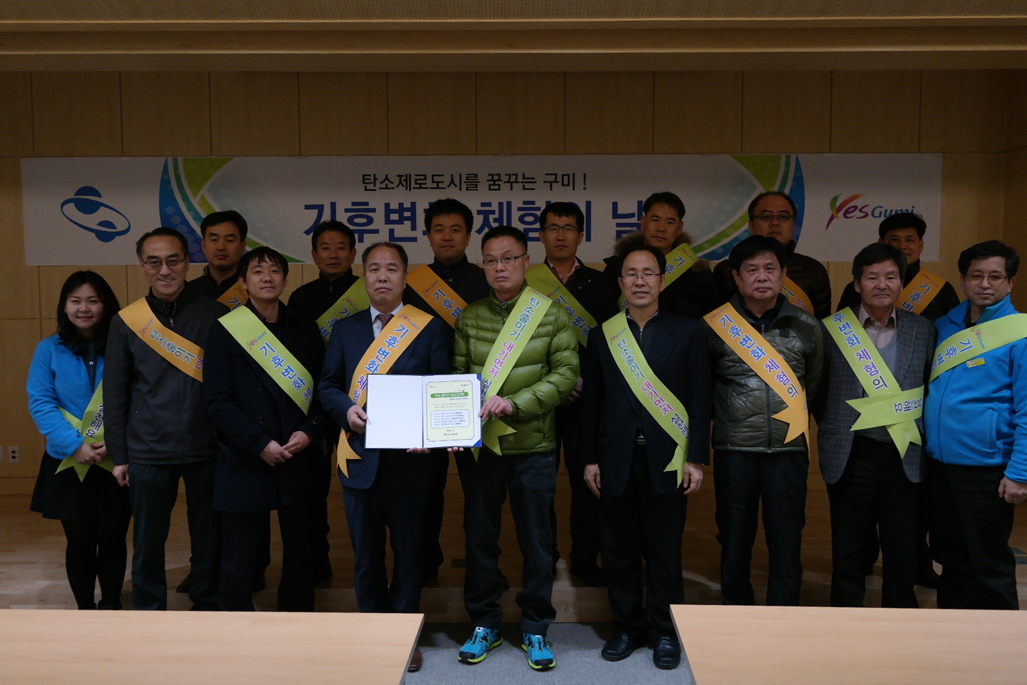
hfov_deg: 61.9
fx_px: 856
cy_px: 342
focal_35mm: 30
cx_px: 514
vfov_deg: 43.6
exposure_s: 1/40
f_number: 3.5
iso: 800
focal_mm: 20
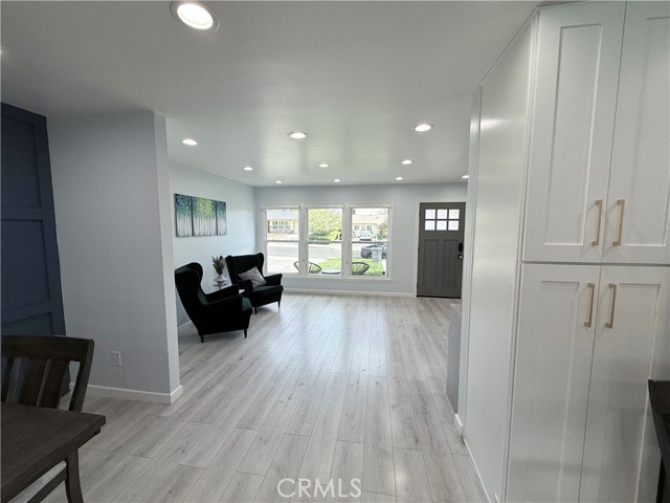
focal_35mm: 14
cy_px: 252
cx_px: 335
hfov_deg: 102.1
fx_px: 271
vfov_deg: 85.7
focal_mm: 2.22
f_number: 2.2
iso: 64
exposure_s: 1/200
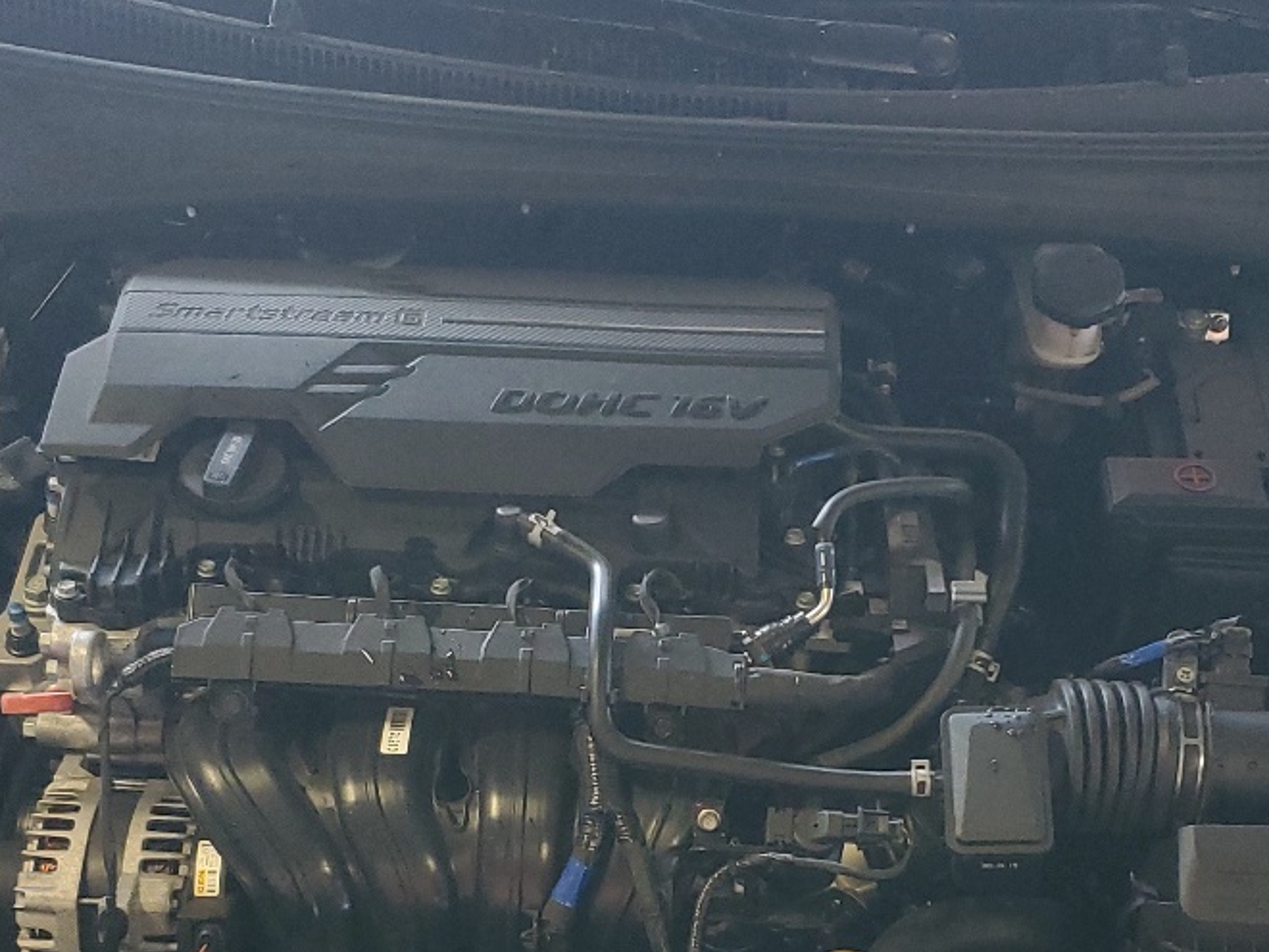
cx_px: 661
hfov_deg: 30.7
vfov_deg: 23.0
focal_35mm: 63
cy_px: 754
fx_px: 2310
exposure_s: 1/60.2
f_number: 1.5
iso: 171
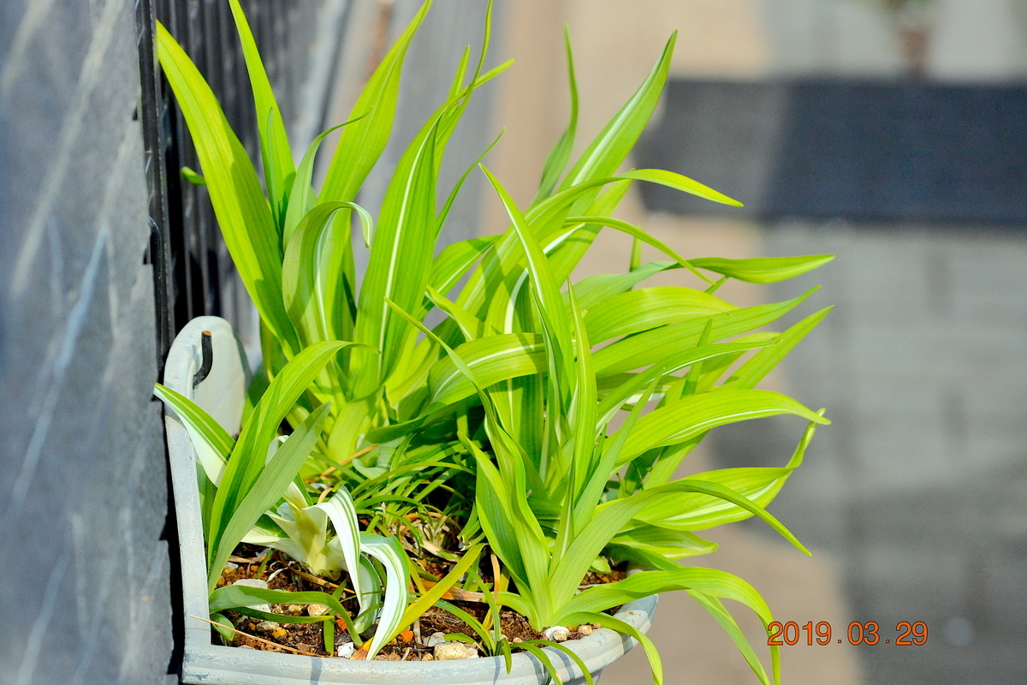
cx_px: 514
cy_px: 342
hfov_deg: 13.7
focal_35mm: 150
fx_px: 4279
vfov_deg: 9.1
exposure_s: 1/1250
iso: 400
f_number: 6.3
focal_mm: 100
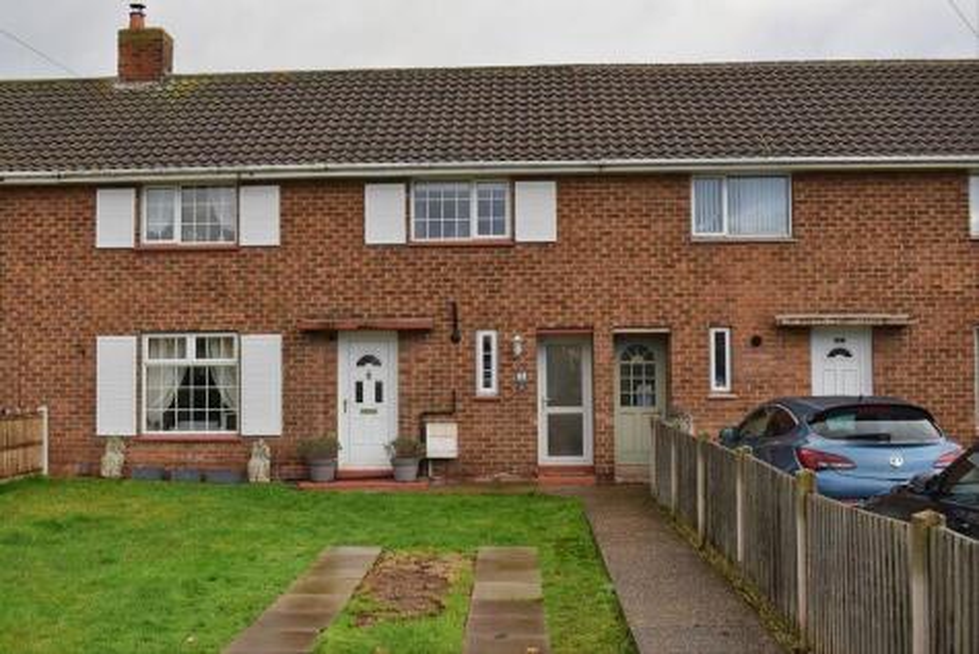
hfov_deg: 51.3
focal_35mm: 38
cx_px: 490
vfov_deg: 35.5
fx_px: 1020
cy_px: 327
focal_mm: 25
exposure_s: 1/250
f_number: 5.6
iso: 220
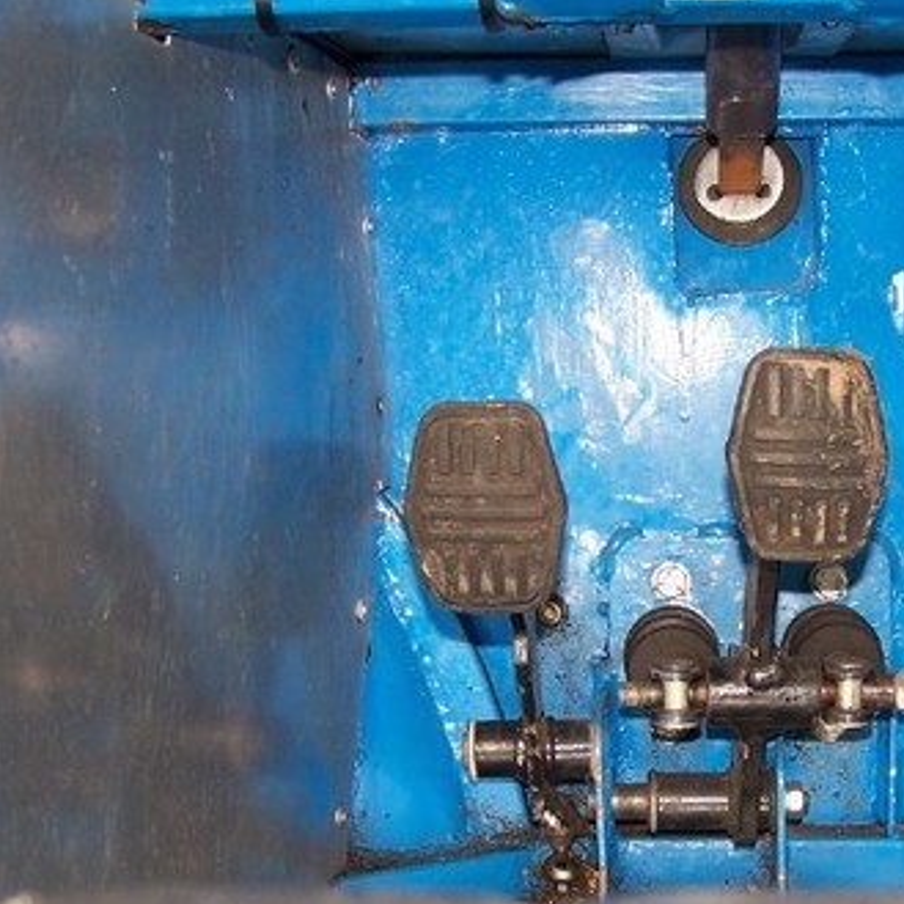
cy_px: 654
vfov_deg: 23.2
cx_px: 657
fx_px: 2186
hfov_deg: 23.2
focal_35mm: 74
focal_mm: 7.1
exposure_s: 1/60
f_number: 2.8
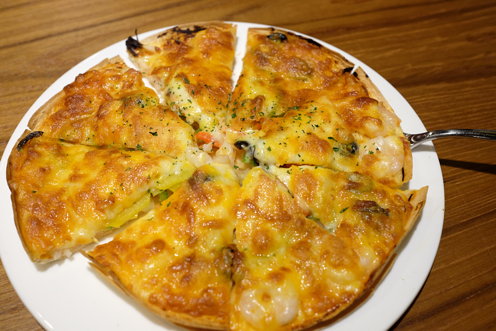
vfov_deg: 37.8
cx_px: 248
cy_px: 166
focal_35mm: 35
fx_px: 482
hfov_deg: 54.4
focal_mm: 23
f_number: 4
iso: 1000
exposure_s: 1/58
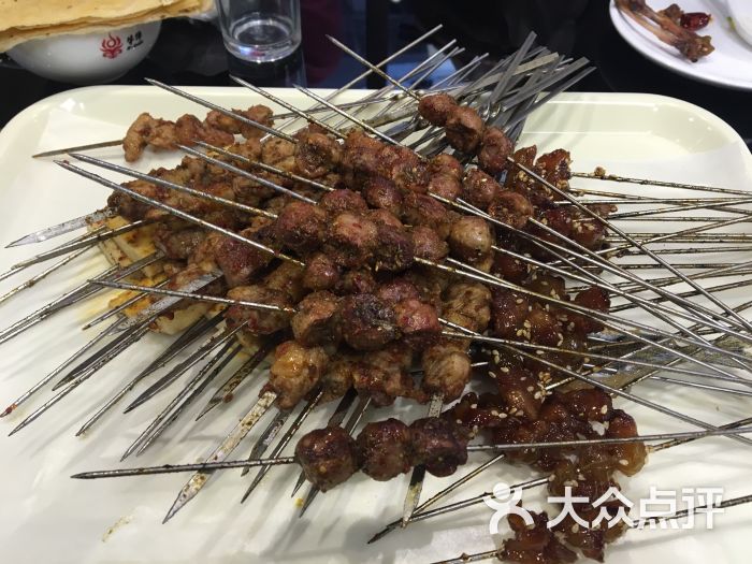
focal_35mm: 29
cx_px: 376
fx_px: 630
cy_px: 282
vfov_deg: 48.2
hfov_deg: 61.7
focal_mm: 4.15
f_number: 2.2
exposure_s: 1/33
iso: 100
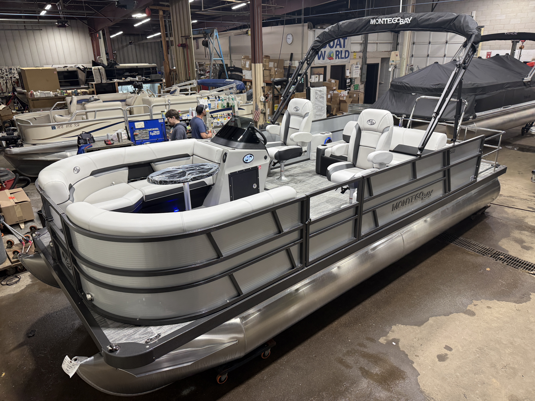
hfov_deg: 71.6
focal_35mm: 24
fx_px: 371
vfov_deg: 56.8
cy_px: 200
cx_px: 268
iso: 160
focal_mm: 6.76
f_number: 1.78
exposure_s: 1/120
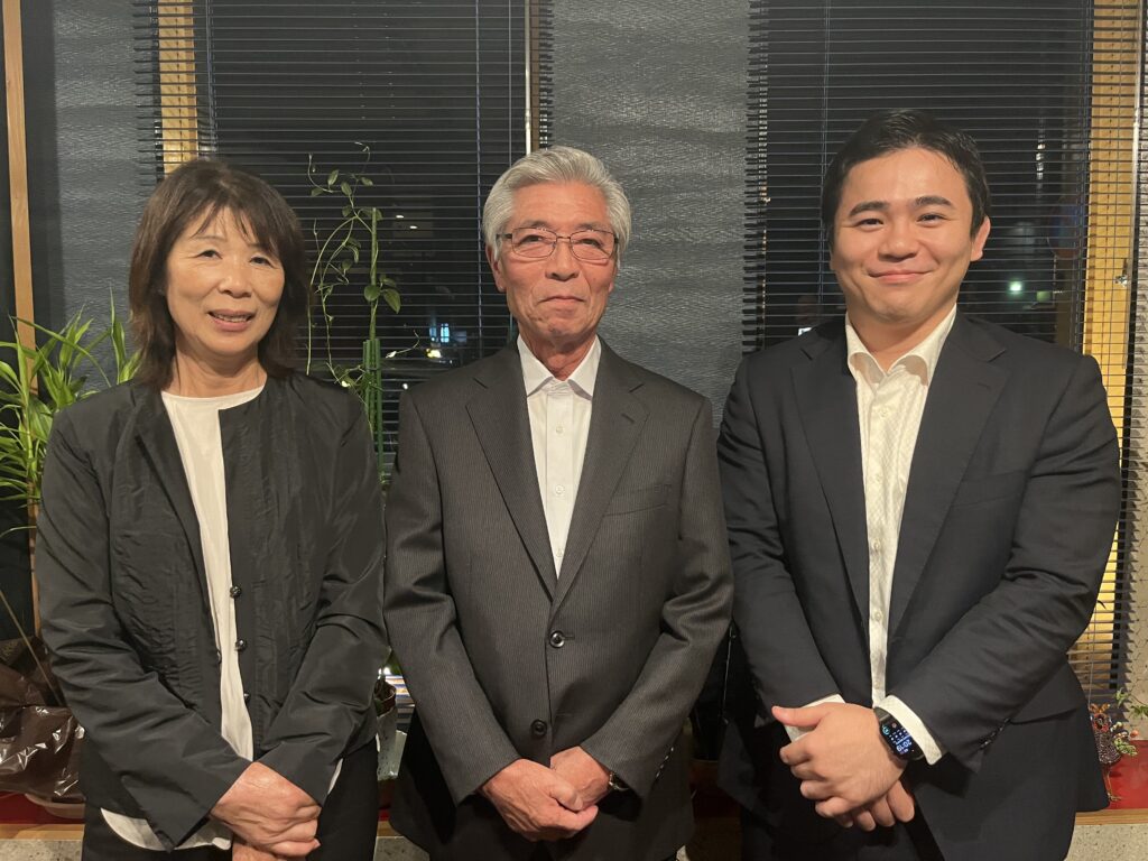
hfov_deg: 67.3
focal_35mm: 26
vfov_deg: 53.1
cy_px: 430
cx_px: 574
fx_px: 862
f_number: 1.6
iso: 400
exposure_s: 1/33
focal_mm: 5.1
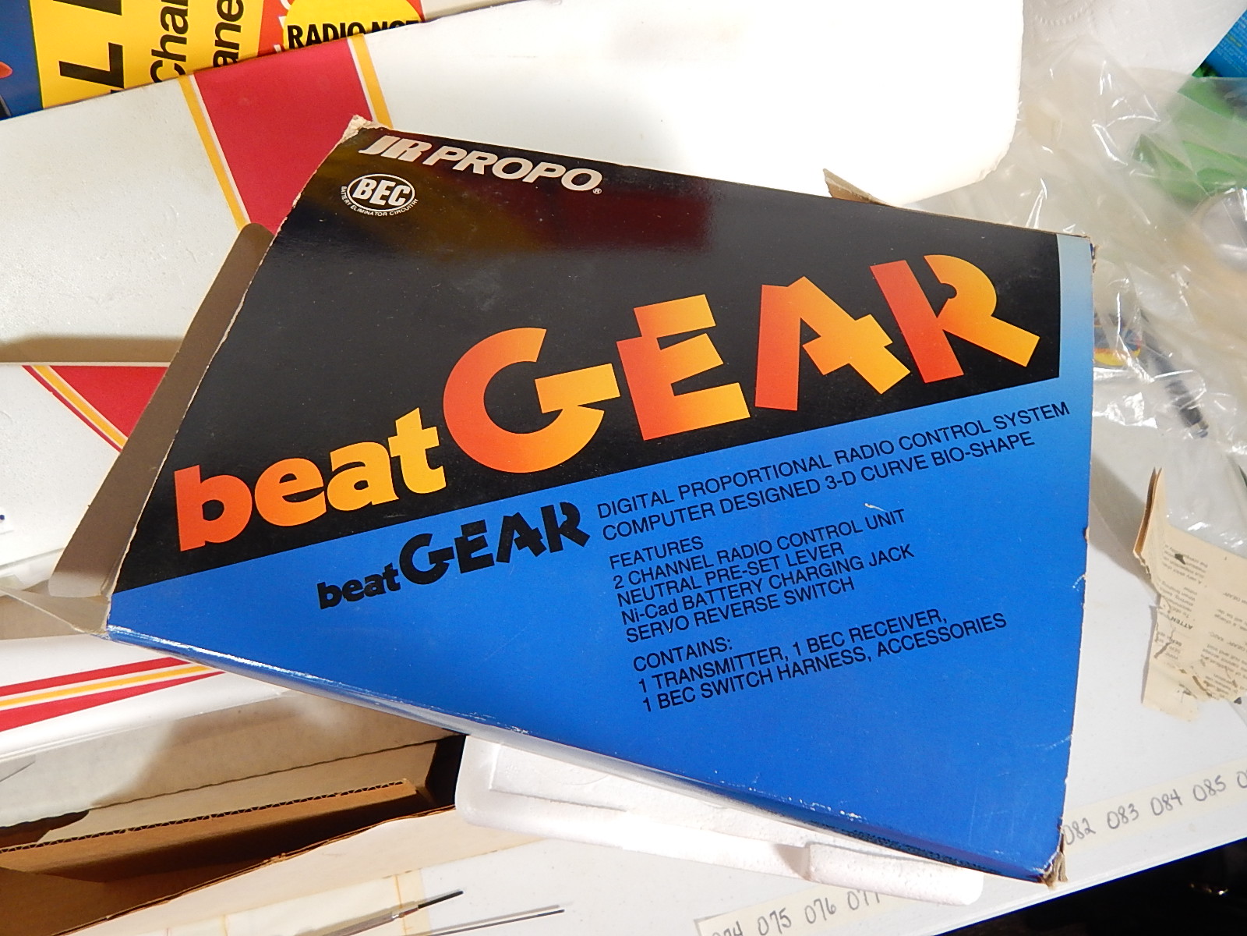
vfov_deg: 61.1
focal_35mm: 22
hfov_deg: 76.4
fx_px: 793
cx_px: 624
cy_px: 468
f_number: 3
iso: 200
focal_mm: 4
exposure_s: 1/30
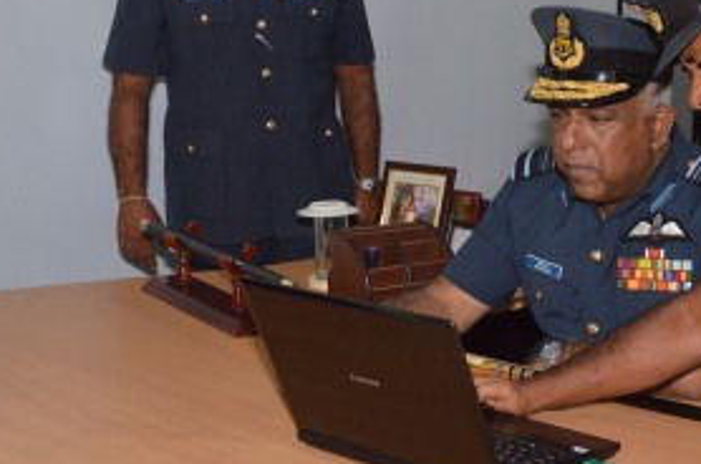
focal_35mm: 68
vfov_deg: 19.9
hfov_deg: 28.7
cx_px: 605
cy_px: 224
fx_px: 1323
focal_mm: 21
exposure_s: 1/40
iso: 400
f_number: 5
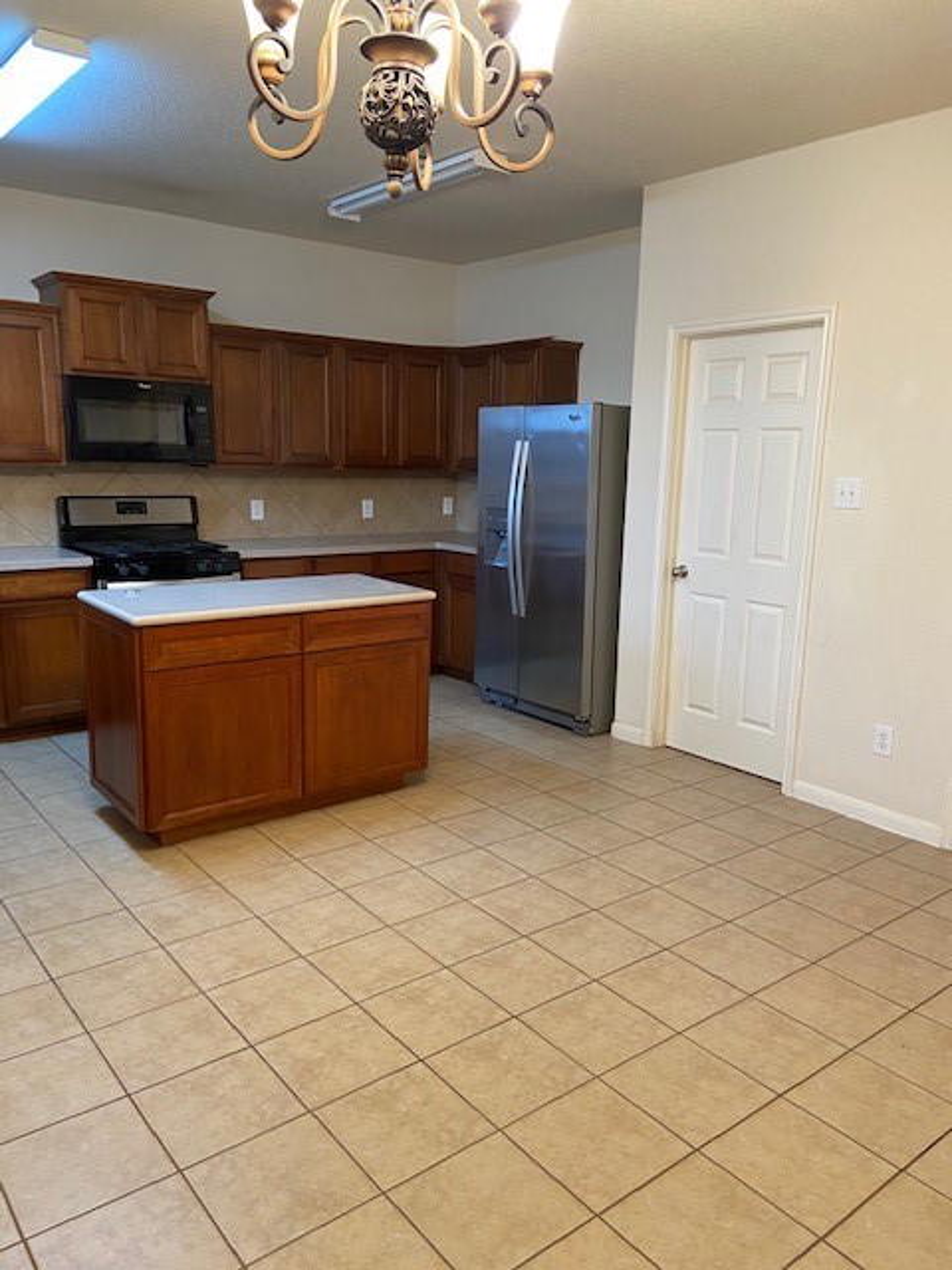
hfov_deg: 53.1
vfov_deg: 67.3
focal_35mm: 26
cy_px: 635
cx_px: 476
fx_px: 953
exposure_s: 1/60
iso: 160
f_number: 1.8
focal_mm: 4.25
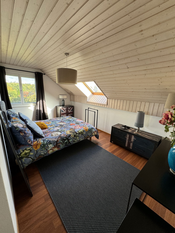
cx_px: 88
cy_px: 116
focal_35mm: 14
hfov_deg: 85.7
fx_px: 94
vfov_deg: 102.1
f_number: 2.2
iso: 125
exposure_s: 1/99
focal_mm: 2.22
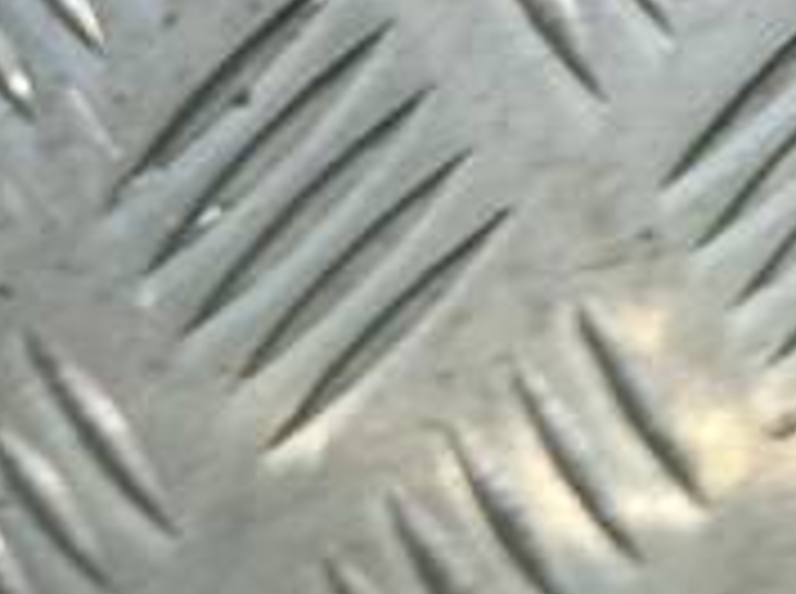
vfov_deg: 8.7
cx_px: -1399
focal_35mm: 145
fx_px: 3328
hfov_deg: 10.6
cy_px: 1674
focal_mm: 4.6
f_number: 1.8
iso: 50
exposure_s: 1/50
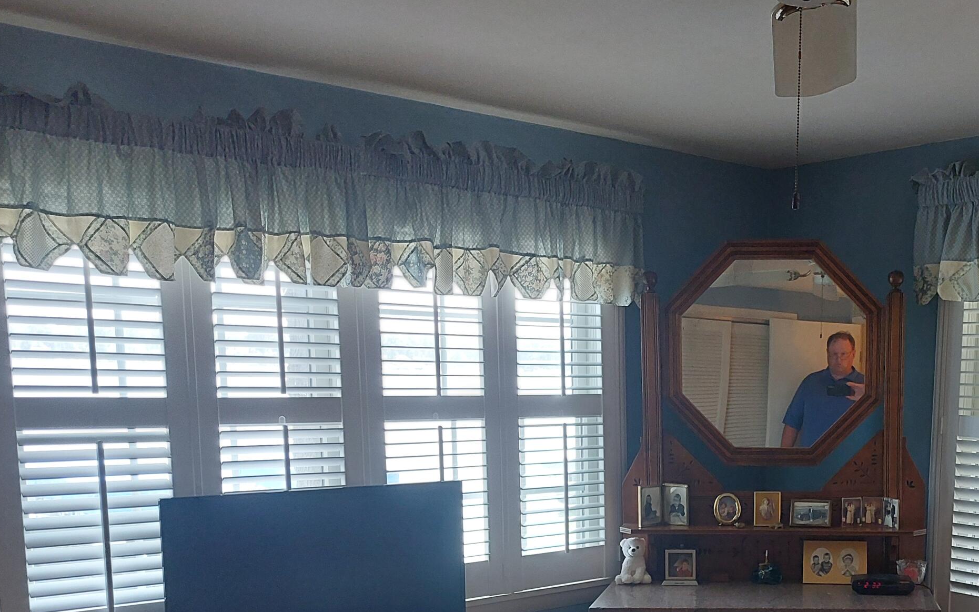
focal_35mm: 41
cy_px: 557
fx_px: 1094
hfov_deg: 46.2
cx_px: 751
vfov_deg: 29.9
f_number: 1.8
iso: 160
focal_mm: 5.23
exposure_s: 1/60
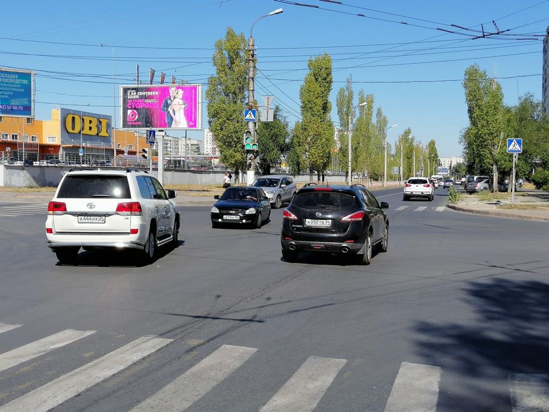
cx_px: 274
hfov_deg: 43.9
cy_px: 206
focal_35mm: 43
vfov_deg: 33.6
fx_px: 682
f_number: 1.8
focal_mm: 3.95
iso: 50
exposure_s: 1/1733
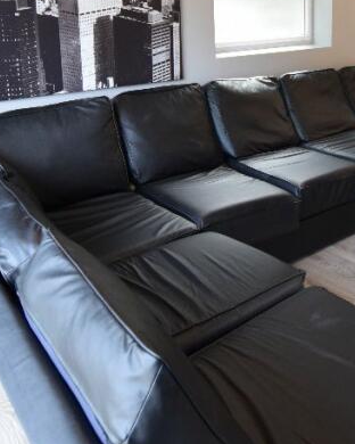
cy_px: 98
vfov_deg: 46.8
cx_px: 273
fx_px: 486
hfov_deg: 38.9
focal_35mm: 37
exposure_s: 1/60
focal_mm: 10
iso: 500
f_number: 4
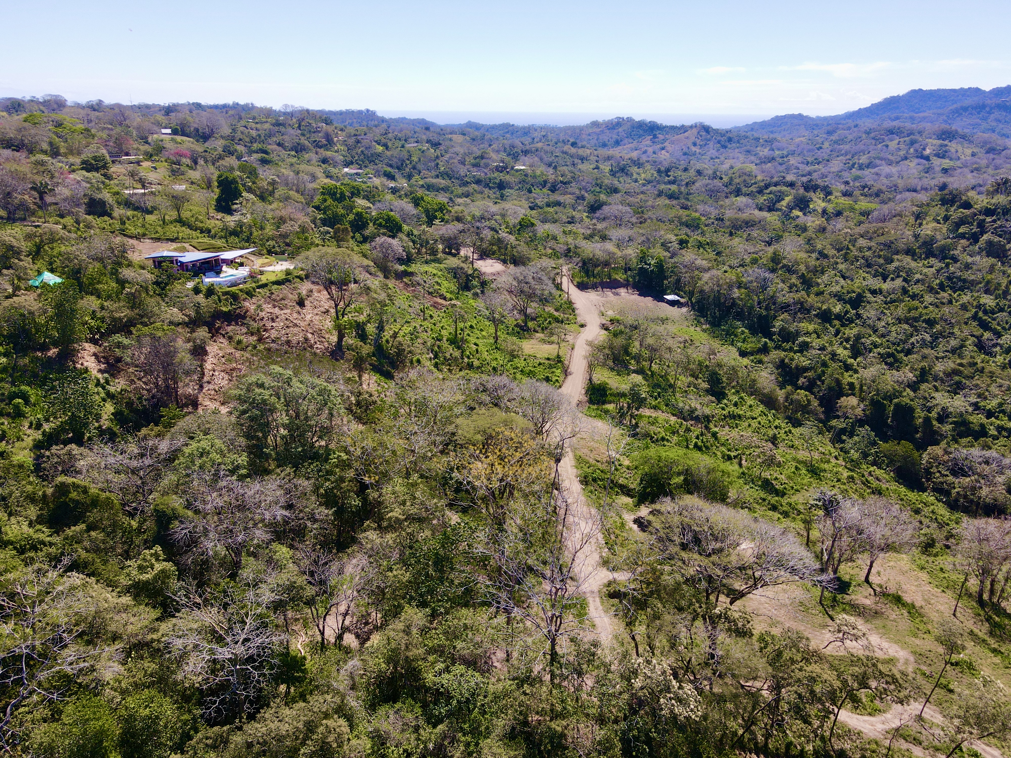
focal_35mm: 24
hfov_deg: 71.6
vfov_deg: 56.8
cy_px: 379
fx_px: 701
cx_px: 506
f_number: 2.8
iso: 100
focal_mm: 4.5
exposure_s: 1/30
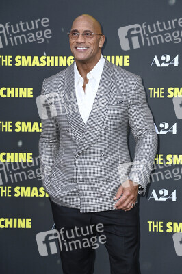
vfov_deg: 18.3
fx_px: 851
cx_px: 91
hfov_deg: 12.2
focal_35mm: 112
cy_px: 137
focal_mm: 112
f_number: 5.6
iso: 1000
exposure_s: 1/250
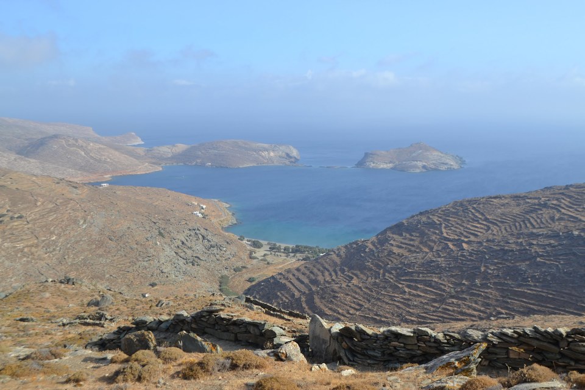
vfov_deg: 31.9
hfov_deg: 46.4
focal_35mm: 42
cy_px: 195
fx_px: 682
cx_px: 292
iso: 100
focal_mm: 28
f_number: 7.1
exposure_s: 1/200
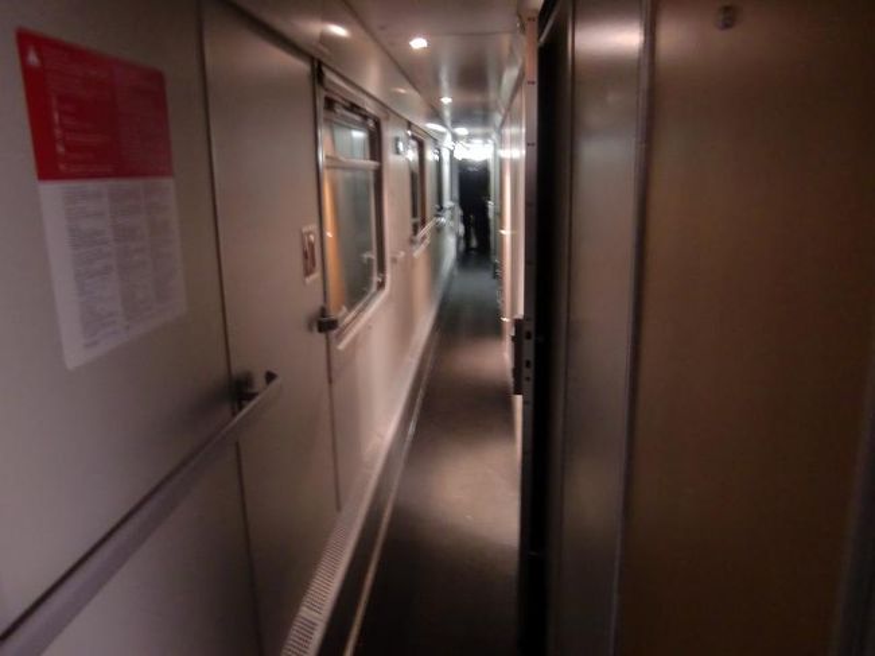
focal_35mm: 28
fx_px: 708
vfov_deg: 49.7
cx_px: 438
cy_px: 328
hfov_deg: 63.5
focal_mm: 4.9
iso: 400
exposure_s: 1/6
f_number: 2.6
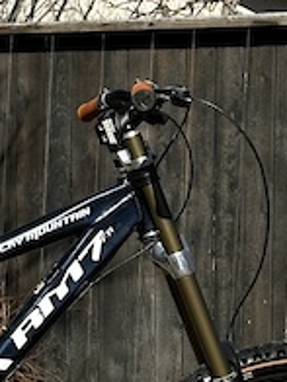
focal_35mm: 196
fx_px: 2167
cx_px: -31
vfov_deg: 10.0
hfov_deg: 7.5
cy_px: 343
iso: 64
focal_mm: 6.86
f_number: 1.78
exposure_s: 1/3257
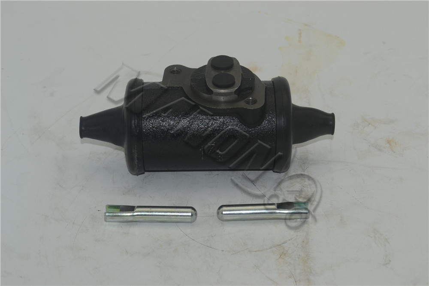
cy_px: 143
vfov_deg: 16.5
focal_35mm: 82
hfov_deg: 24.6
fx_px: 983
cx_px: 214
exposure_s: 1/60
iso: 100
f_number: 8
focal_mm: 55
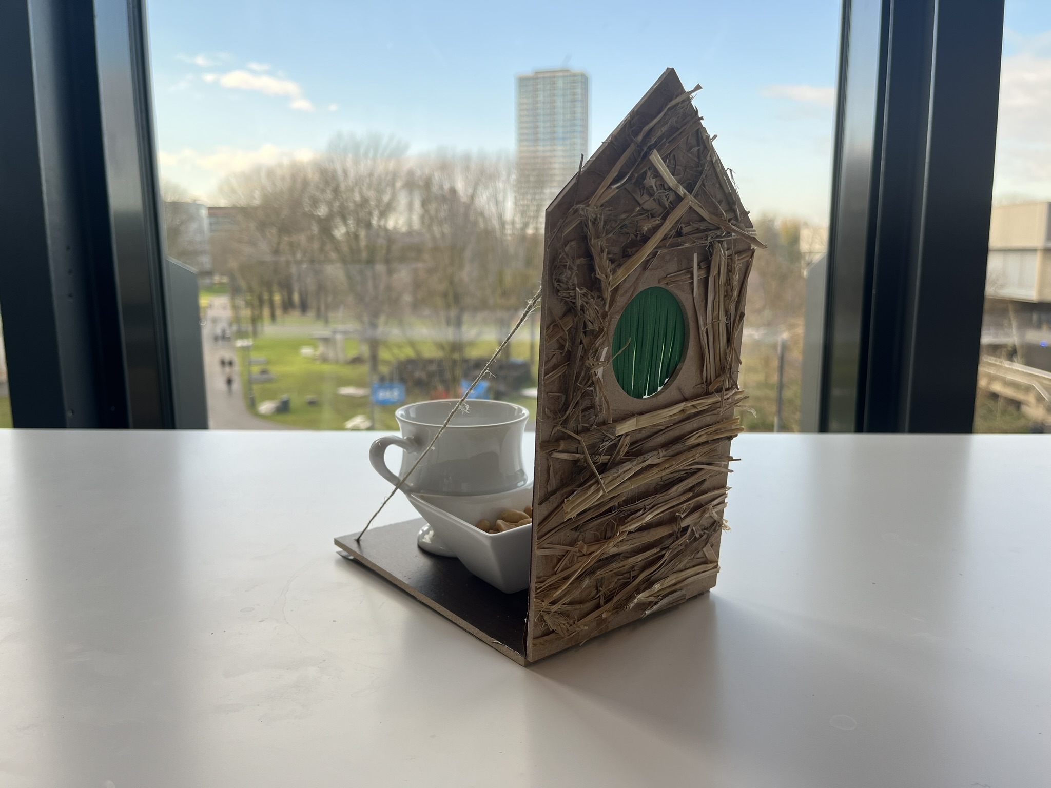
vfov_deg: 53.1
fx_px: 789
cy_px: 394
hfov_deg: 67.3
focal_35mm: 26
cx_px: 526
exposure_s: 1/171
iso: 64
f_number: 1.6
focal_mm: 5.1
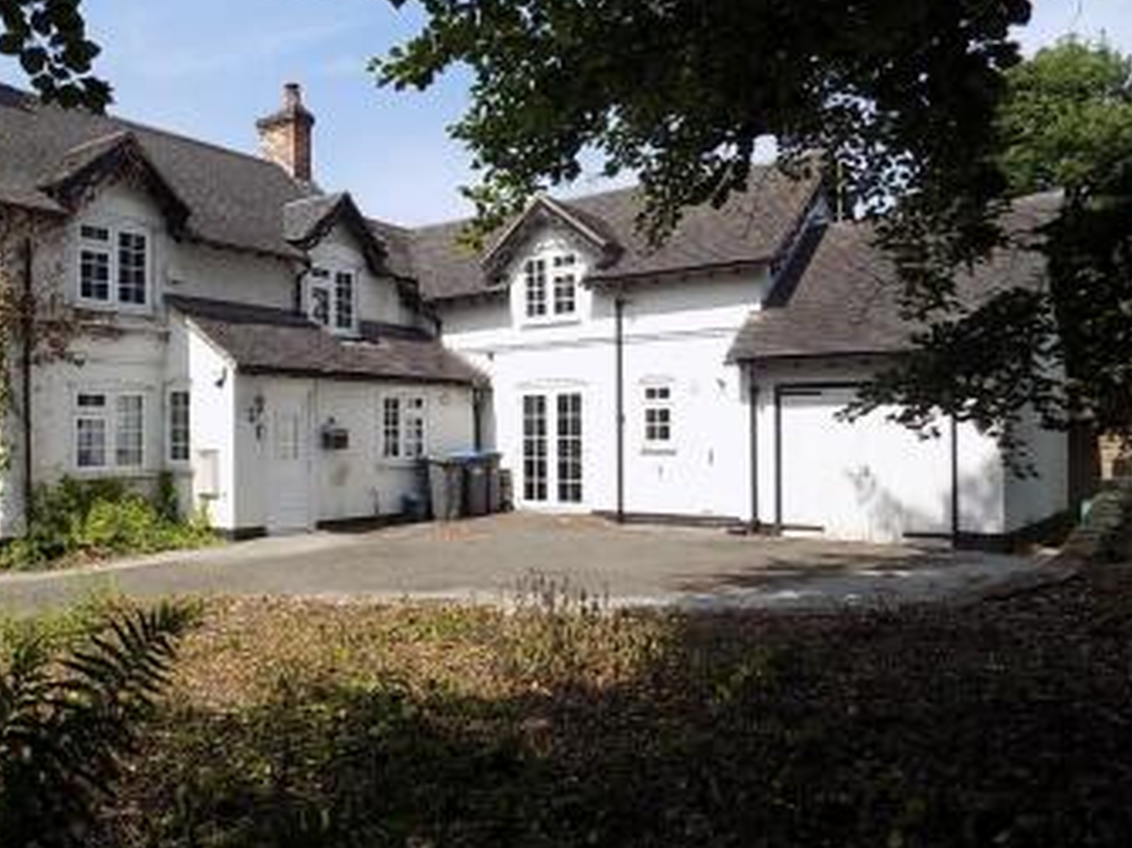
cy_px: 427
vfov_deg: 48.2
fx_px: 948
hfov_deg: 61.2
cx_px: 454
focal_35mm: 29
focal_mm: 4
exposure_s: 1/640
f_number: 3.1
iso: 80
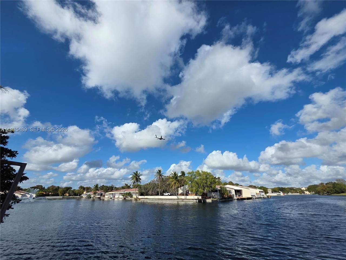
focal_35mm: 13
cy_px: 130
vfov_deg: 89.9
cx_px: 173
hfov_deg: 106.2
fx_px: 130
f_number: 1.9
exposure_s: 1/3168
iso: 40
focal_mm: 2.2
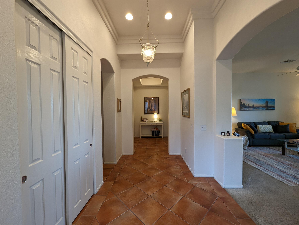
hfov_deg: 106.1
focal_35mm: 13
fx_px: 112
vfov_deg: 90.0
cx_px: 150
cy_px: 112
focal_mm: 1.95
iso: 60
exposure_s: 1/24
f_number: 2.2
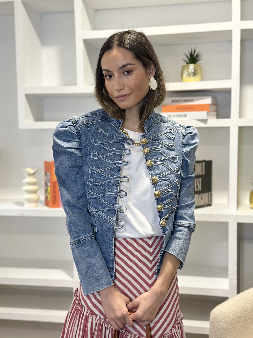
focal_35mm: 48
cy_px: 169
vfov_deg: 39.7
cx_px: 126
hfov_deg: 30.3
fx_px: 468
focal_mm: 6.86
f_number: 1.78
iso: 250
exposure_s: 1/50
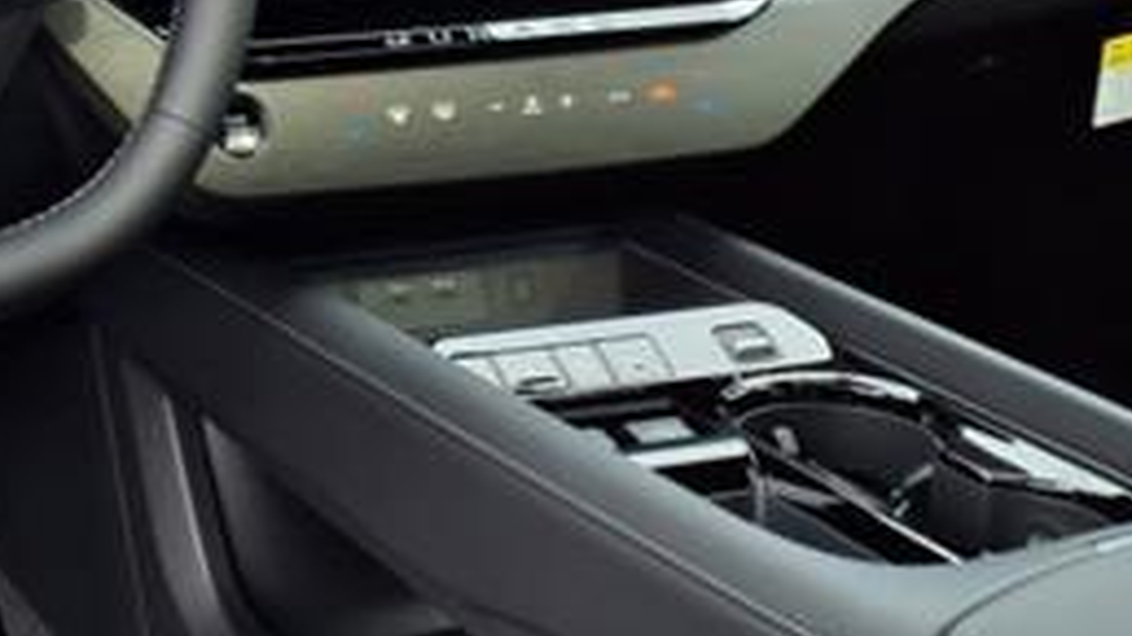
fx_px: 2191
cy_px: -26
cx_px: 114
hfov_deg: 27.9
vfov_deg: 16.1
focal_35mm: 73
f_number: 1.9
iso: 40
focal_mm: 3.58
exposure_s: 1/192
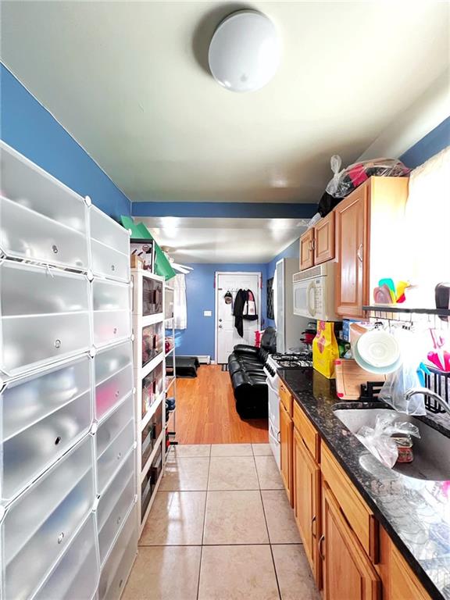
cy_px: 300
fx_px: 225
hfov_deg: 89.9
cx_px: 225
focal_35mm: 13
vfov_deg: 106.2
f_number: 1.8
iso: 800
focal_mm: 1.57
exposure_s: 1/40
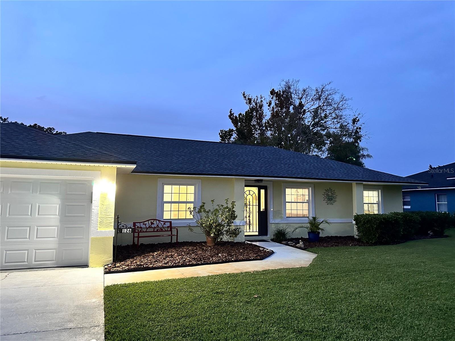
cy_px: 170
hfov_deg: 71.6
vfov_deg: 56.8
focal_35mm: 24
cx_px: 228
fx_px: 315
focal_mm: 6.86
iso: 640
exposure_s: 1/40
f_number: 1.78
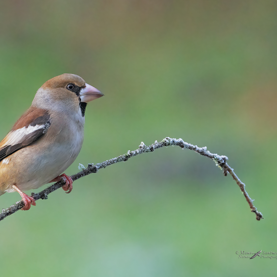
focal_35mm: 962
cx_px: 99
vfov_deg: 1.8
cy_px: 138
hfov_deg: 1.8
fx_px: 8709
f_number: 8
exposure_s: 1/1600
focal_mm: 500
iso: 8000
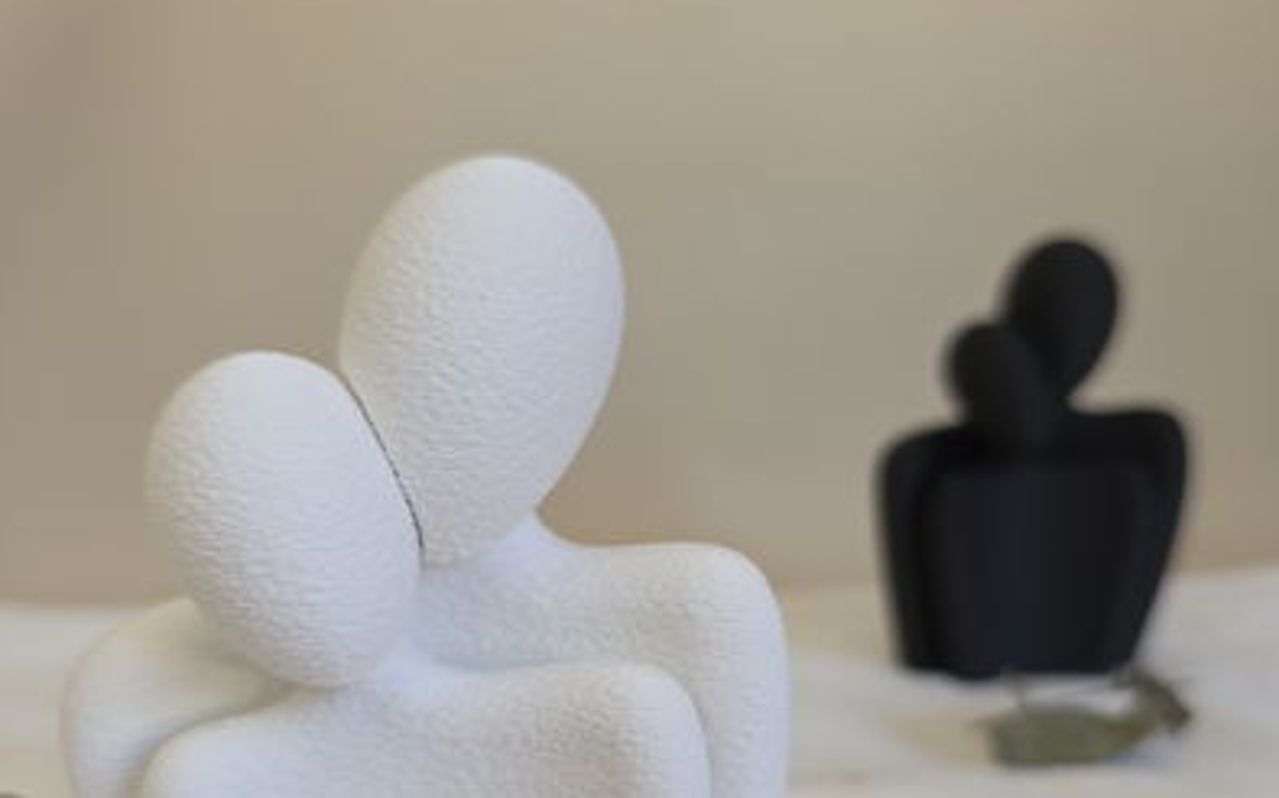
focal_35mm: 33
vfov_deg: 37.9
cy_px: 534
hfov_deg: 58.2
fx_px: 1150
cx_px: 636
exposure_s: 1/100
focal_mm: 6.3
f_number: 1.7
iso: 80
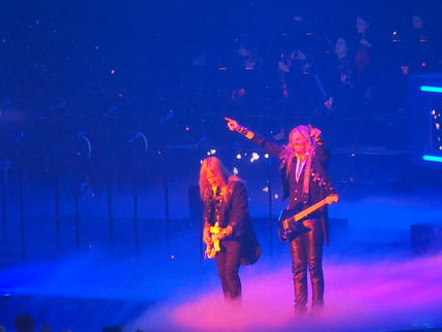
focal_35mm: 315
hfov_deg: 6.3
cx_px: 217
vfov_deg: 4.7
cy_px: 173
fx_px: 4023
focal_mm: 64.3
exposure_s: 1/80
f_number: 2.8
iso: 800
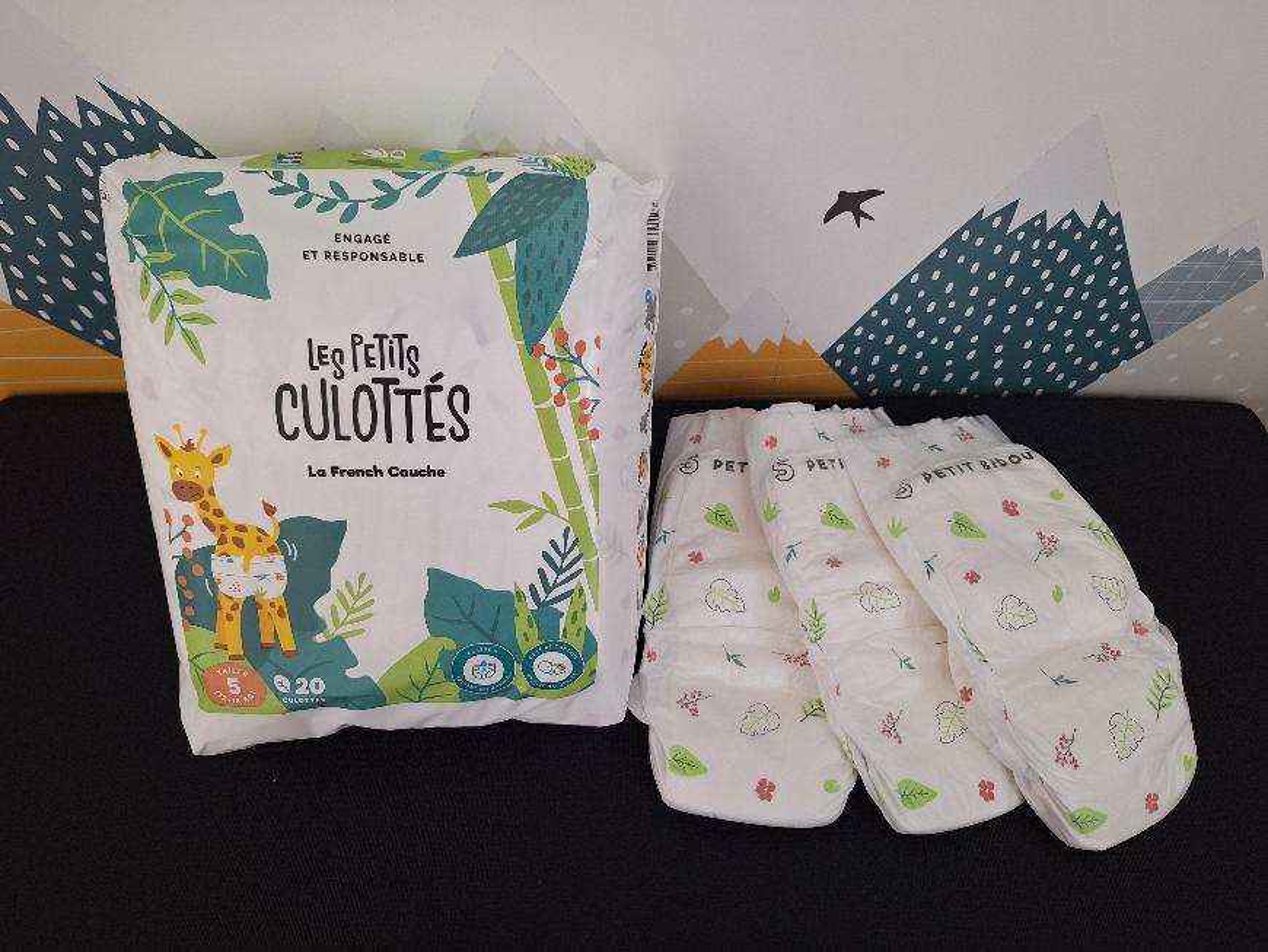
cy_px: 476
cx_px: 634
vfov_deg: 58.9
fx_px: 843
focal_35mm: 23
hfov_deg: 73.9
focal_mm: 5.54
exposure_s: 1/50
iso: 160
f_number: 1.8
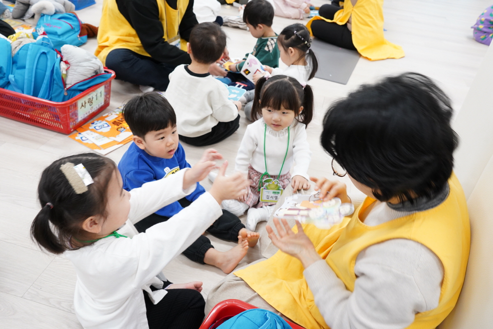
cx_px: 246
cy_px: 164
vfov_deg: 46.4
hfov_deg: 65.5
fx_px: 383
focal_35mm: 28
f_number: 7.1
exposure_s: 1/40
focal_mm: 28
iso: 2500
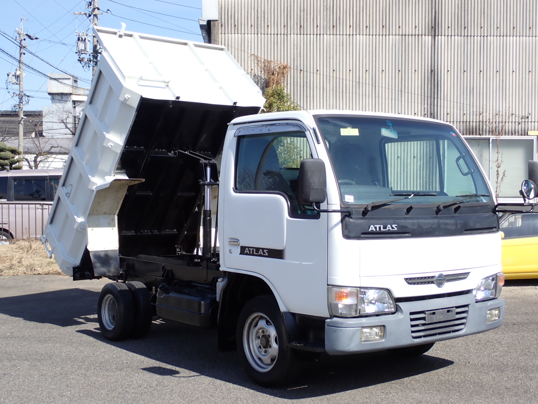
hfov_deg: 38.2
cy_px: 202
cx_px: 269
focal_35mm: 50
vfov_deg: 29.1
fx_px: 777
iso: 100
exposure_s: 1/400
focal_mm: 9.01
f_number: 4.5
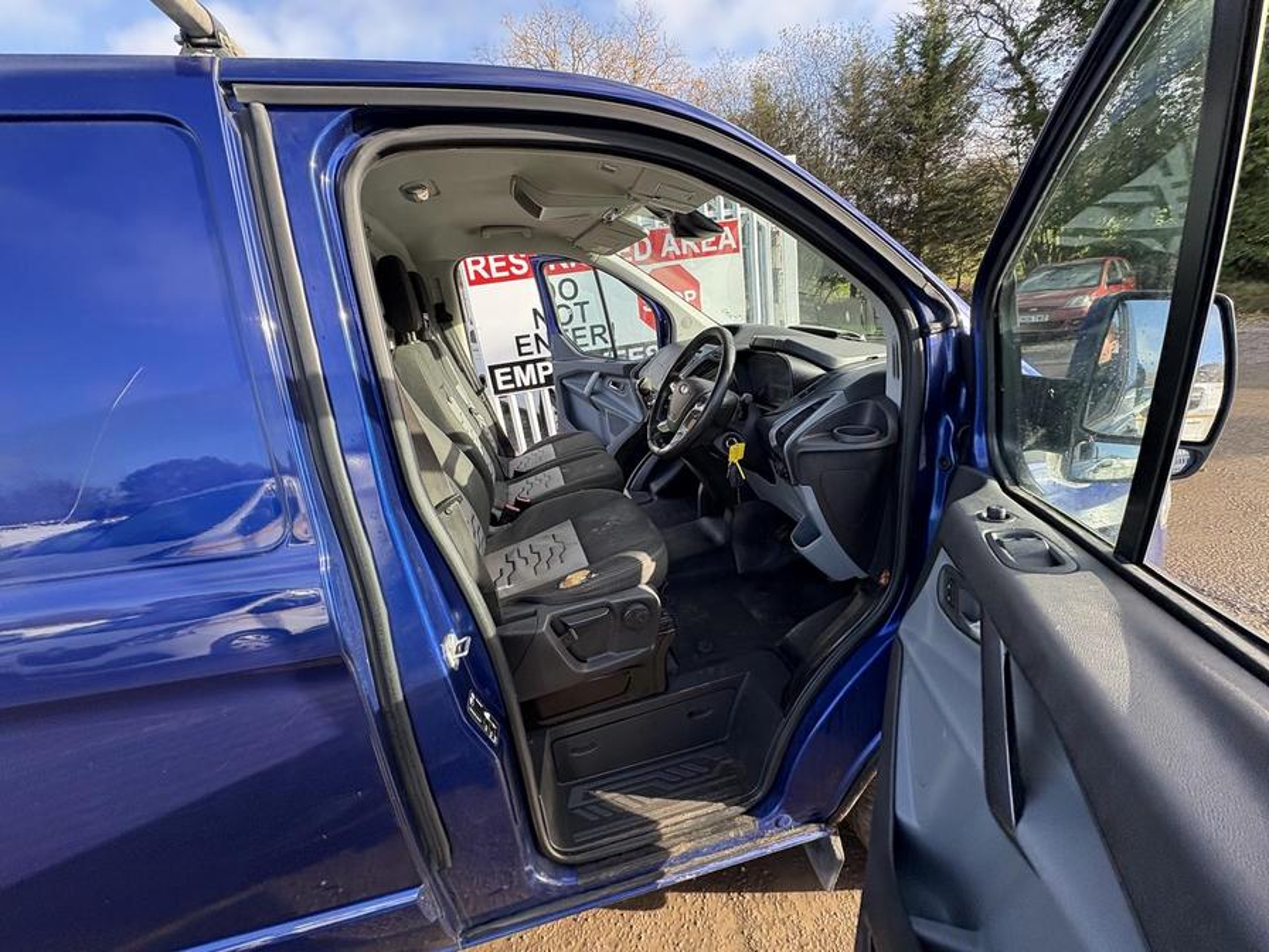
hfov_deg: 102.1
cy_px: 476
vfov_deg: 85.7
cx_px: 634
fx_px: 513
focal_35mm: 14
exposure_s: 1/204
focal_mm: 2.22
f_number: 2.2
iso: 64
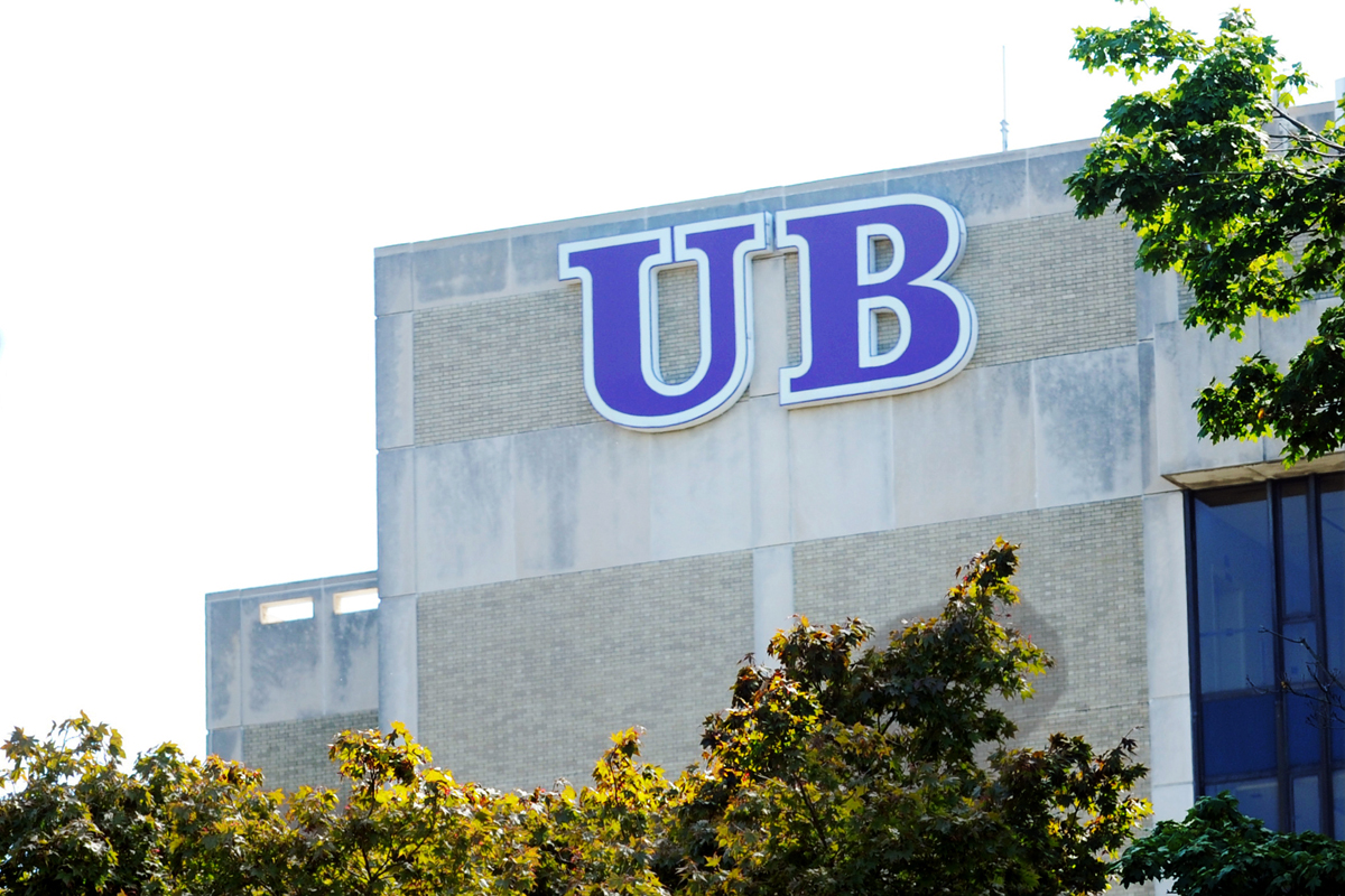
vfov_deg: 11.8
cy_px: 448
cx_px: 672
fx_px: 4334
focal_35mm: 116
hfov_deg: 17.6
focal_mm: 116
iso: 320
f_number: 9
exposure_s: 1/250
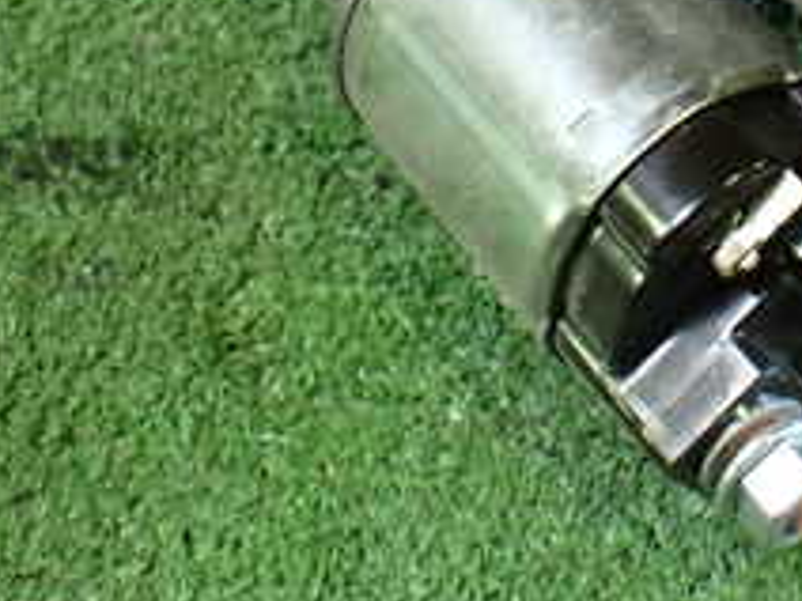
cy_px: -83
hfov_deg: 22.0
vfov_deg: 16.8
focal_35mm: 85
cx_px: 844
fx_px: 1969
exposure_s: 1/30
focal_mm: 5.4
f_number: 2.3
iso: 800
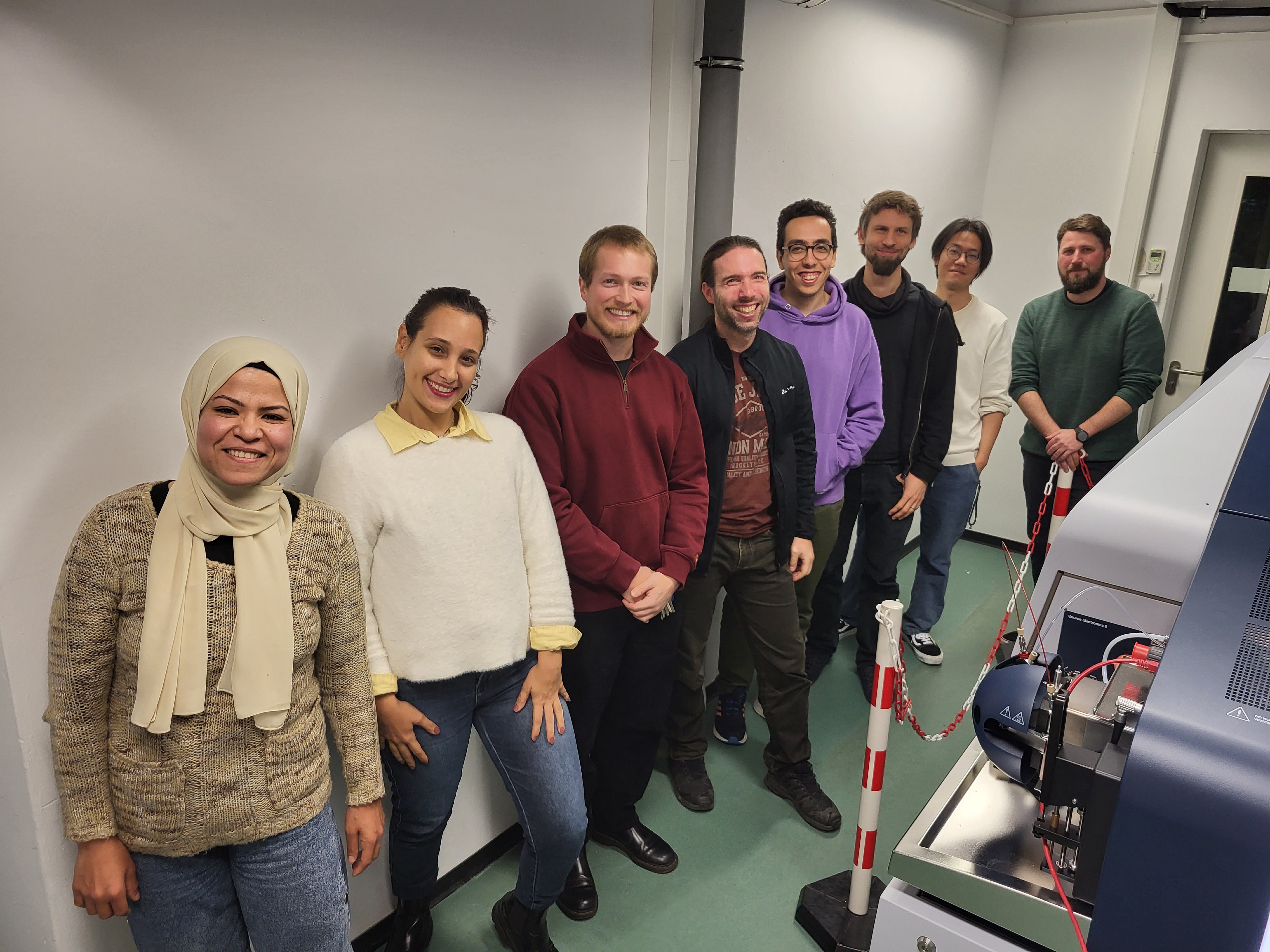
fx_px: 954
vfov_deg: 53.1
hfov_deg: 67.3
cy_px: 476
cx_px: 635
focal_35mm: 26
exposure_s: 1/100
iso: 160
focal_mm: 5.4
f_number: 1.8
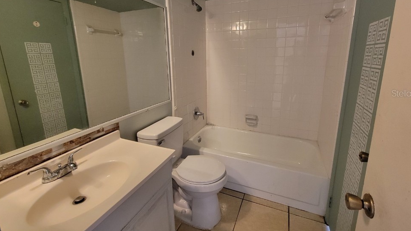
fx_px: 163
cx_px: 214
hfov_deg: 102.9
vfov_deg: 69.9
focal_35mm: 15
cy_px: 93
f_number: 2.2
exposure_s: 1/30
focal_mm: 2.2
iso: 640
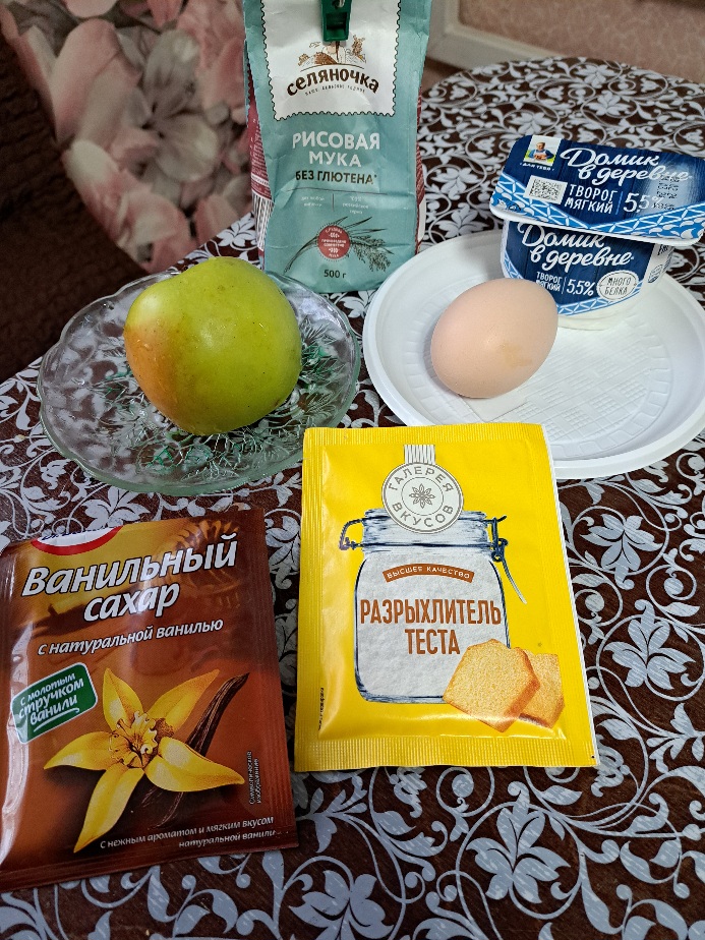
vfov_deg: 71.6
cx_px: 352
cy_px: 470
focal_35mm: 24
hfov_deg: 56.8
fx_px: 652
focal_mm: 5.23
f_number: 1.8
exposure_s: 1/50
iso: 320
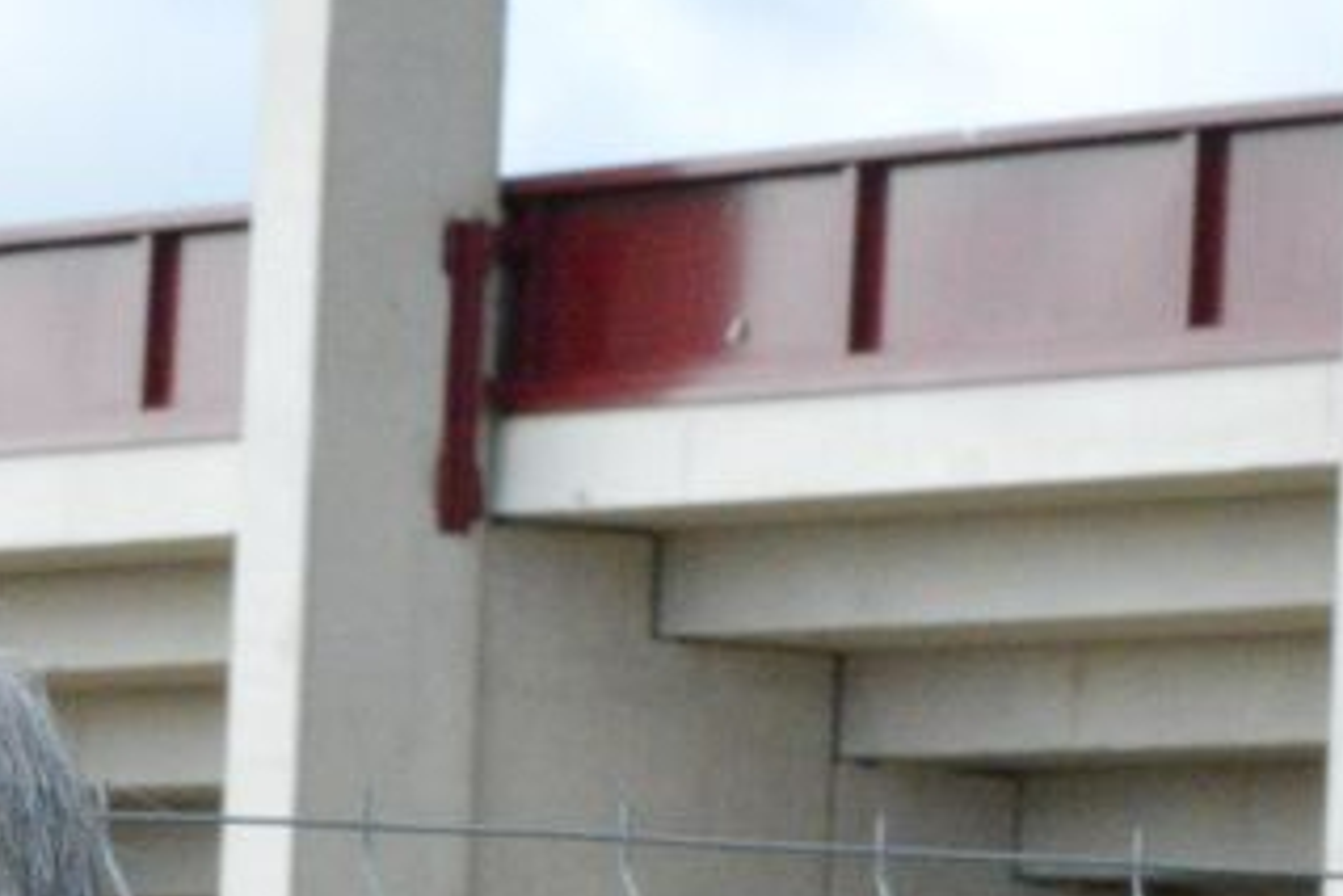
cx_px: -581
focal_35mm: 379
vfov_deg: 3.6
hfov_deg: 5.4
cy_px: 892
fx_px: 14163
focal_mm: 85
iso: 6400
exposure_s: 1/320
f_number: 32
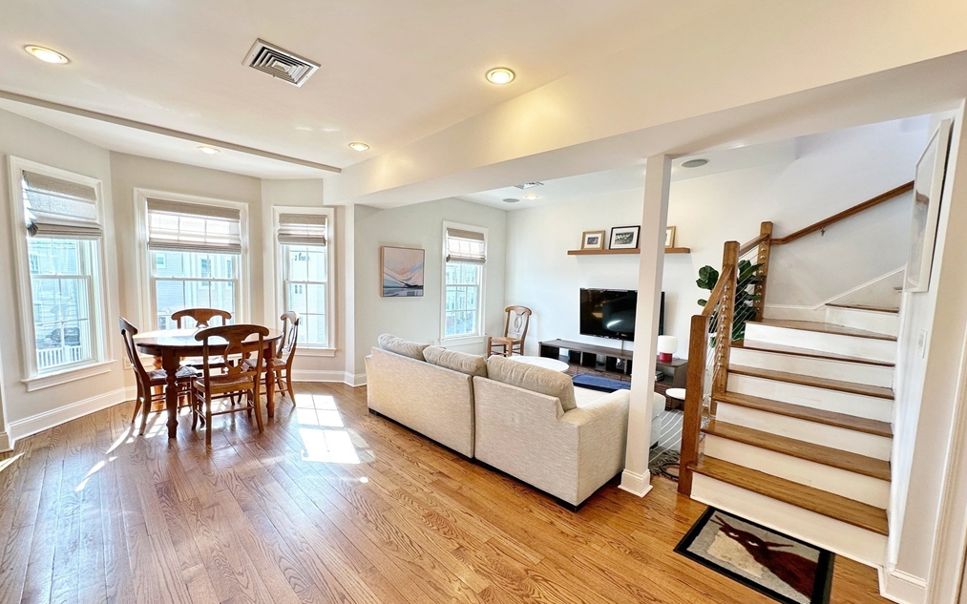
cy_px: 318
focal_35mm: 15
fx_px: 395
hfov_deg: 101.5
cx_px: 487
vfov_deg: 74.7
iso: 50
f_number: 2.2
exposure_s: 1/120
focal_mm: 2.22
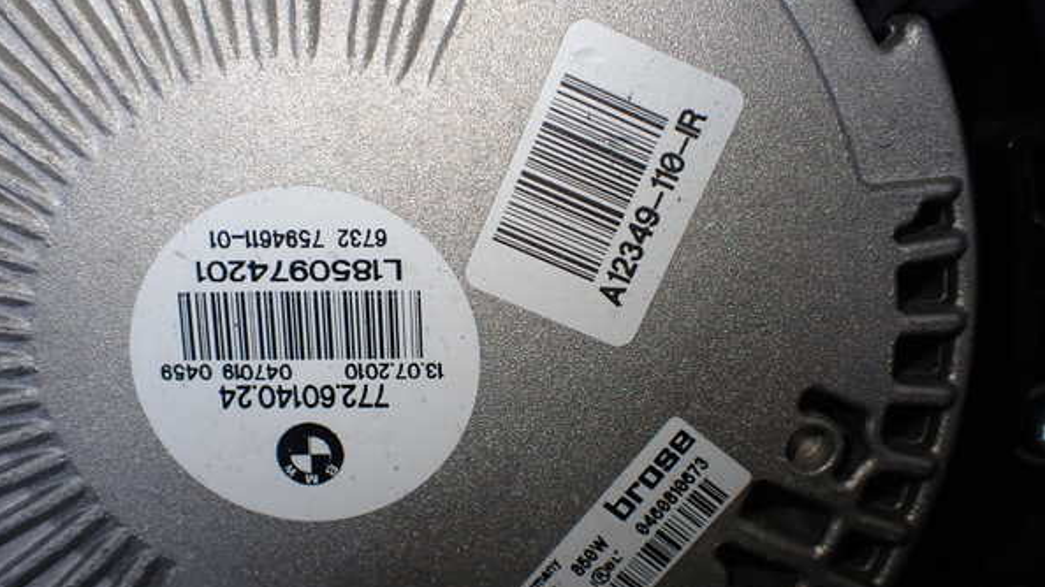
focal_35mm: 33
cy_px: 320
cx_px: 521
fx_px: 914
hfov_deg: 59.5
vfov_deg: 35.6
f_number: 2.3
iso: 160
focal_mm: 5.4
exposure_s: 1/125
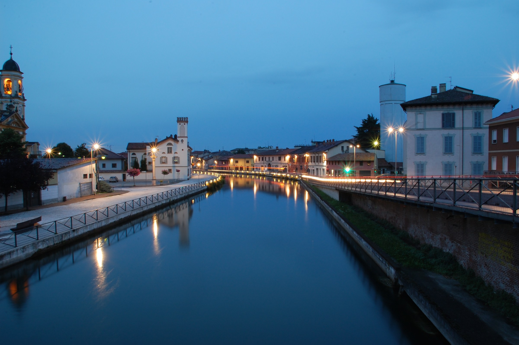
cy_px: 172
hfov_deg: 67.4
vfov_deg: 47.8
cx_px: 260
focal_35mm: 27
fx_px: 389
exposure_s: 15
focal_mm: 18
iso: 200
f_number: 20
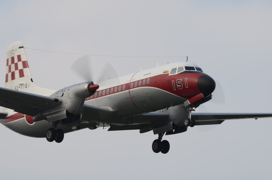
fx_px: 3280
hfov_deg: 4.7
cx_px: 136
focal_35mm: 435
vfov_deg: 3.1
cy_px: 90
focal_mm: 290
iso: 100
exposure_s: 1/100
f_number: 14
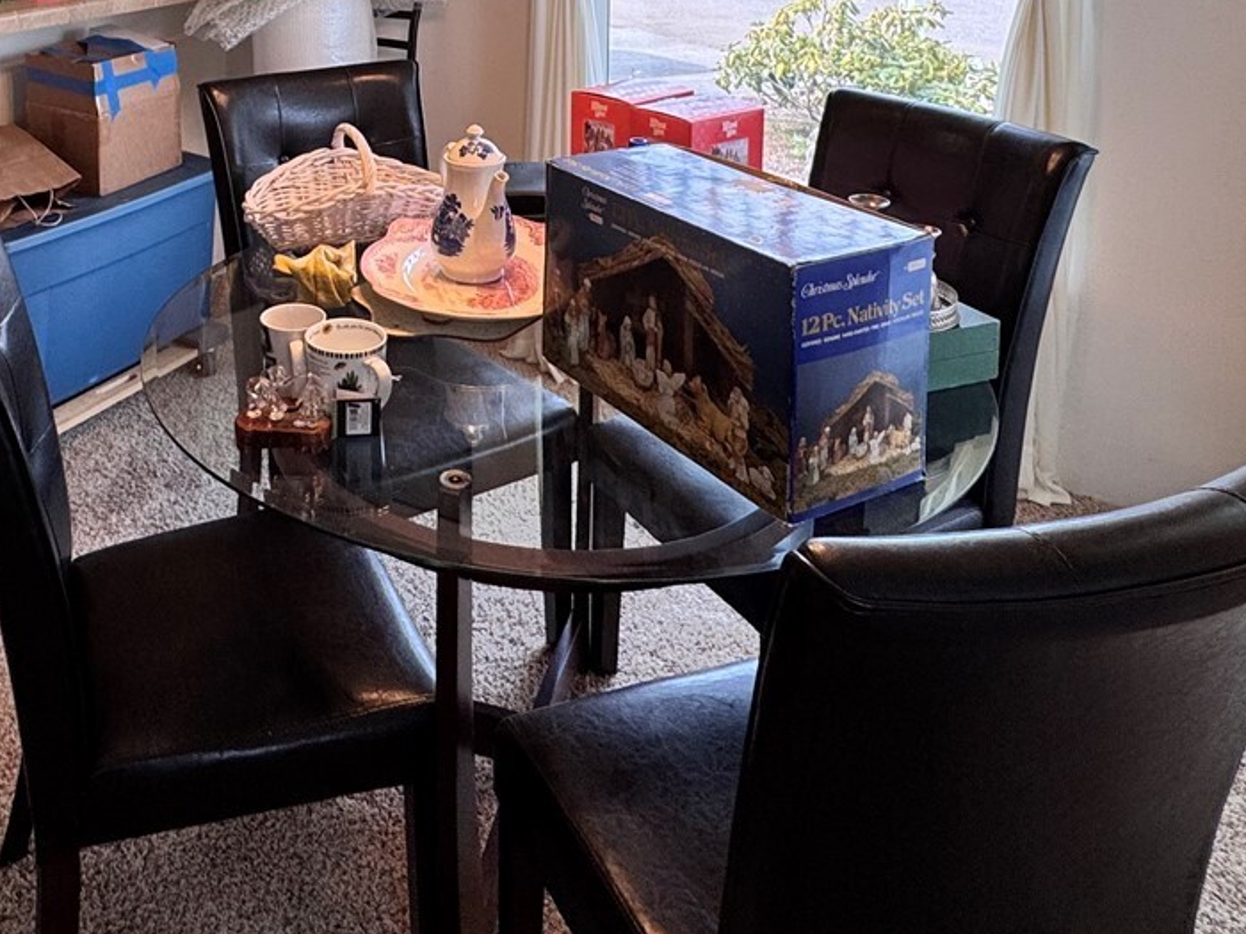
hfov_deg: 55.1
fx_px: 1152
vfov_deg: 38.4
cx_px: 372
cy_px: -34
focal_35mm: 32
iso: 80
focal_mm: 2.22
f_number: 2.2
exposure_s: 1/120
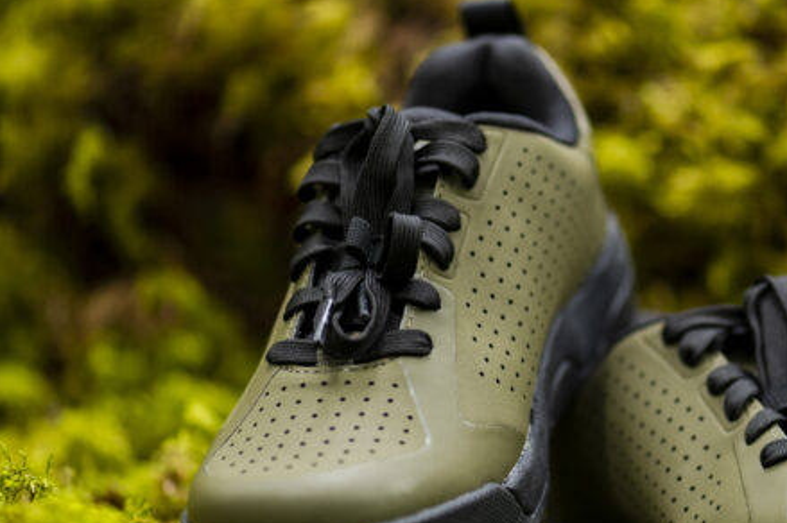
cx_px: 539
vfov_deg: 8.4
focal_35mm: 163
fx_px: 3561
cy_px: 310
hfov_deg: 12.6
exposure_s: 1/125
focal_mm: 105
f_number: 3
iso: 400
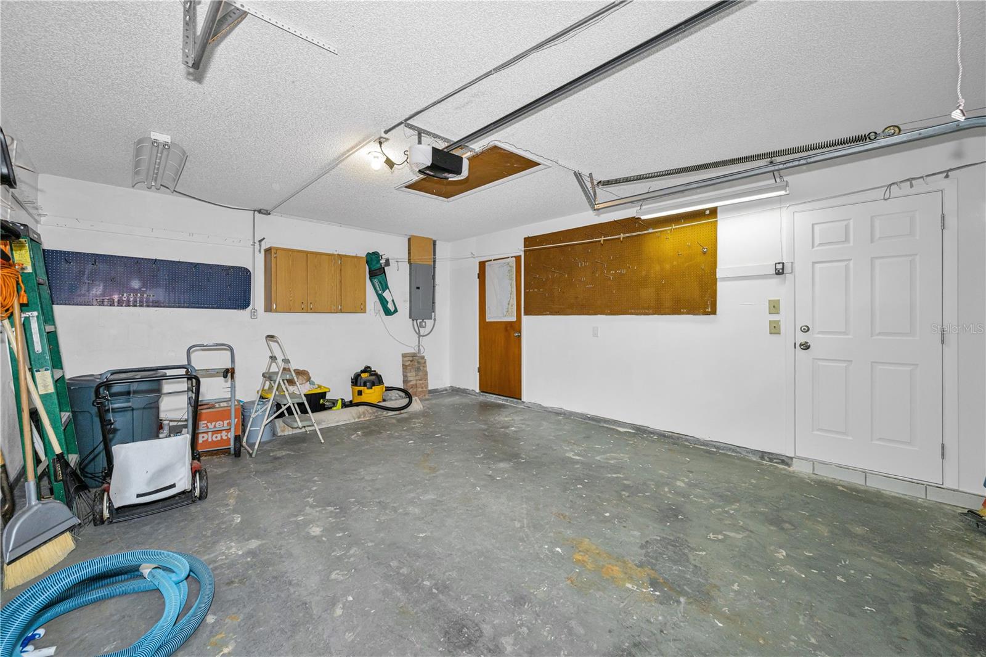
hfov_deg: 104.3
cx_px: 493
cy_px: 328
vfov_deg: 81.2
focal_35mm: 14
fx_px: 383
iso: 200
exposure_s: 1/80
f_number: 8
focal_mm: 14
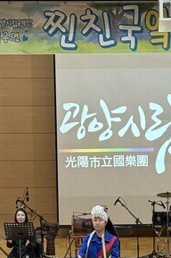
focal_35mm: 166
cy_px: 310
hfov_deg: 8.2
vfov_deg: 12.1
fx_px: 1186
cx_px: 175
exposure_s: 1/60
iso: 160
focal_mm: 6.76
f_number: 1.78
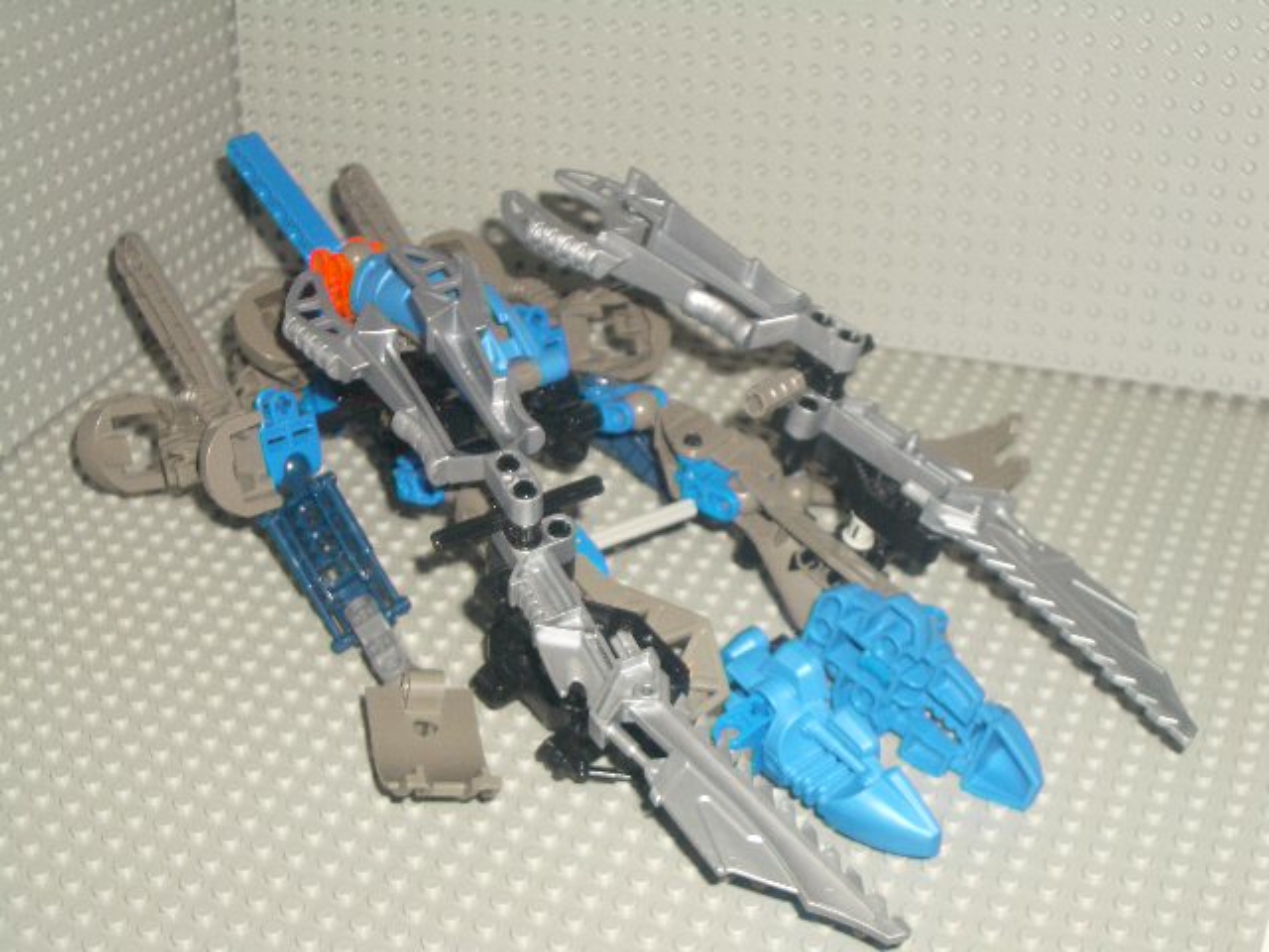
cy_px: 476
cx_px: 634
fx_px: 2273
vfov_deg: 23.7
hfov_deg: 31.2
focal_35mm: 62
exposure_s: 1/60
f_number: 3.5
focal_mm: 10.2
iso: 100
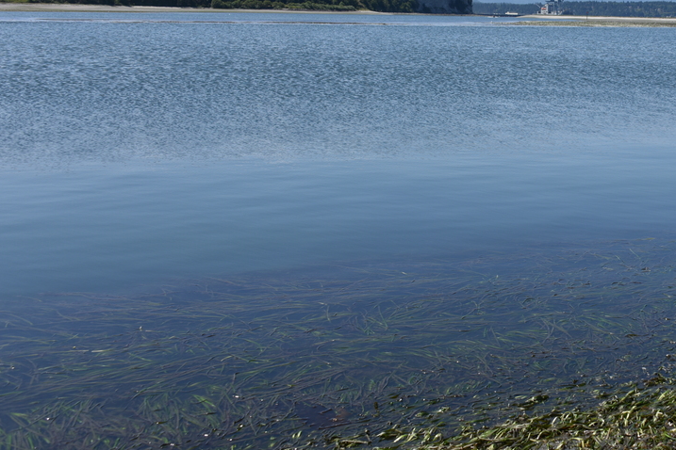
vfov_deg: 26.8
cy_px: 140
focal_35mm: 50
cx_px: 579
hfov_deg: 37.6
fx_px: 939
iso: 100
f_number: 9
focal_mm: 28
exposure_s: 1/320
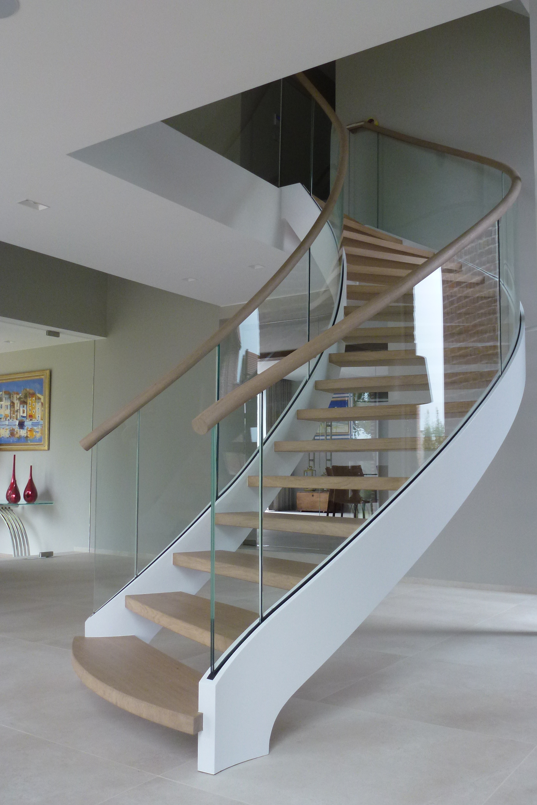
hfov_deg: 41.0
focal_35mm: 32
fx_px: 716
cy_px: 413
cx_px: 303
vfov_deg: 58.7
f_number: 3.5
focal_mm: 5.4
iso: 200
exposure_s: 1/60
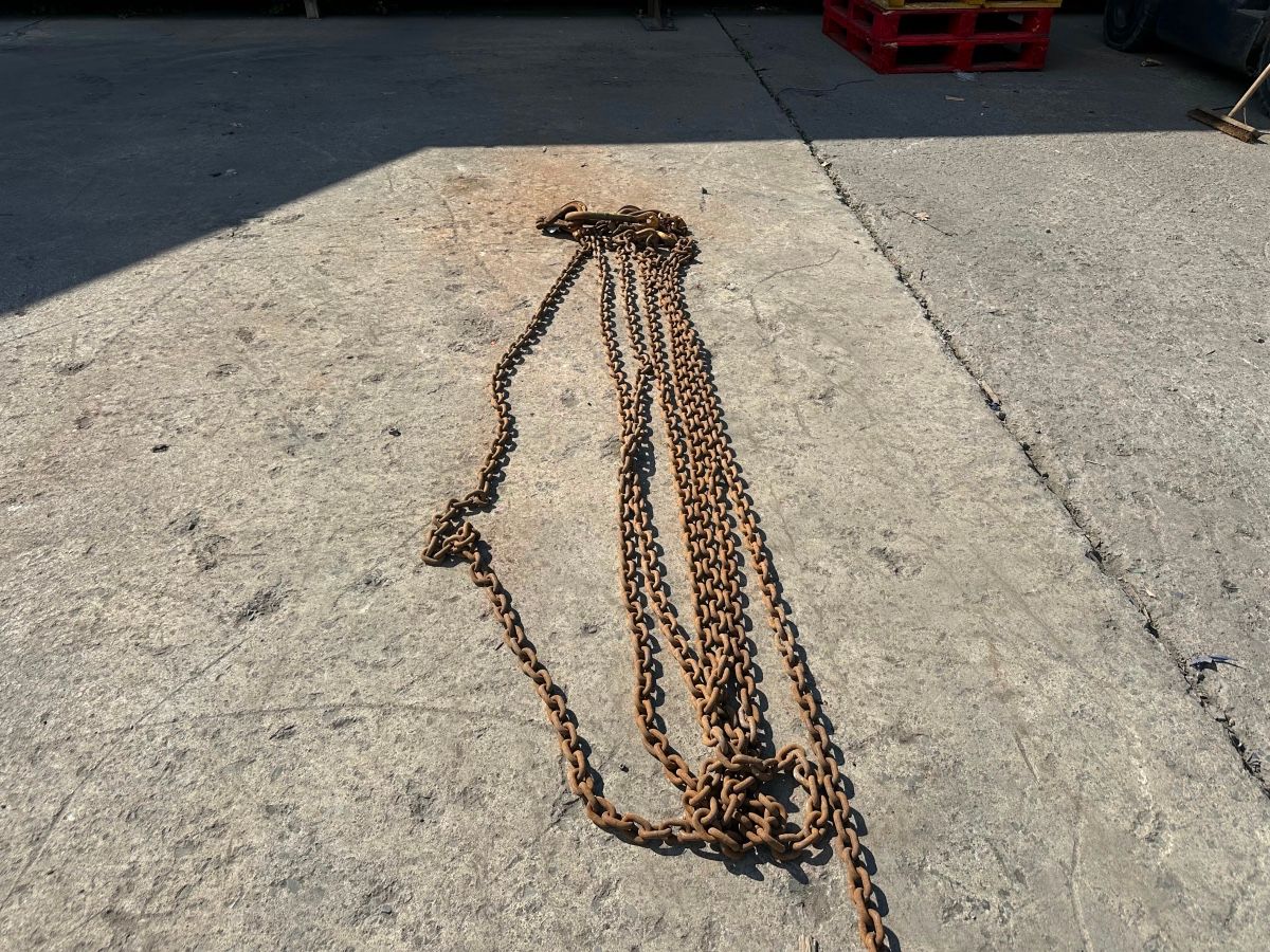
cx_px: 635
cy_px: 476
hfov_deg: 71.6
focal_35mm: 24
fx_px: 881
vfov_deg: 56.8
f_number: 1.78
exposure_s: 1/5000
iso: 80
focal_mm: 6.86
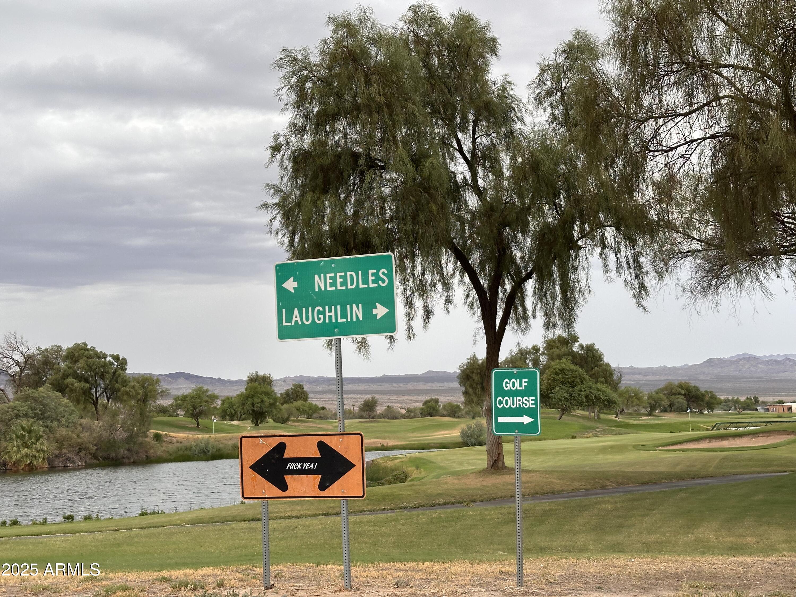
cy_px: 298
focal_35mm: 48
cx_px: 398
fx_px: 1104
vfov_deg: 30.3
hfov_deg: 39.7
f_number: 1.78
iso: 64
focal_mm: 6.86
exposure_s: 1/864
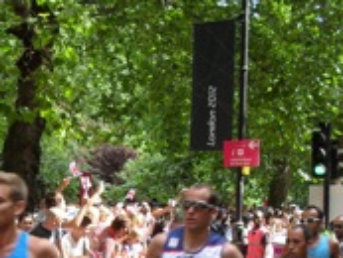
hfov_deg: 21.4
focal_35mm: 89
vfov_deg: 16.1
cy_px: 284
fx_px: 882
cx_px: 22
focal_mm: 6.3
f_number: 3.2
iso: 100
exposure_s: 1/125
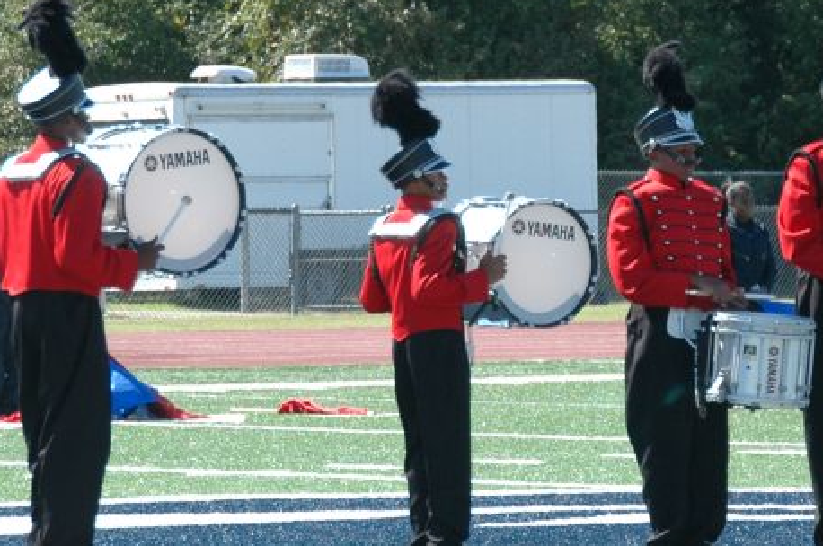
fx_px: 8038
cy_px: 275
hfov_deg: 5.9
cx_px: 570
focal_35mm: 352
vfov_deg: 3.9
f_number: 5.6
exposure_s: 1/500
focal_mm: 105
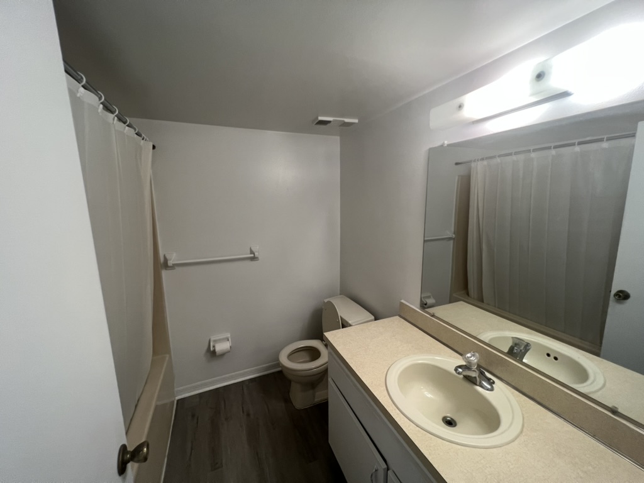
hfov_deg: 106.2
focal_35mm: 13
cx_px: 322
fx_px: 242
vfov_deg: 89.9
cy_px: 242
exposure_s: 1/120
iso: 250
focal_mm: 1.57
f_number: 1.8
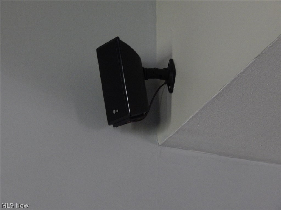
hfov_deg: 18.9
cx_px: 140
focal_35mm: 104
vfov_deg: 14.2
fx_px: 844
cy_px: 105
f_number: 4.5
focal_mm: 18.7
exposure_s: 1/25
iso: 800
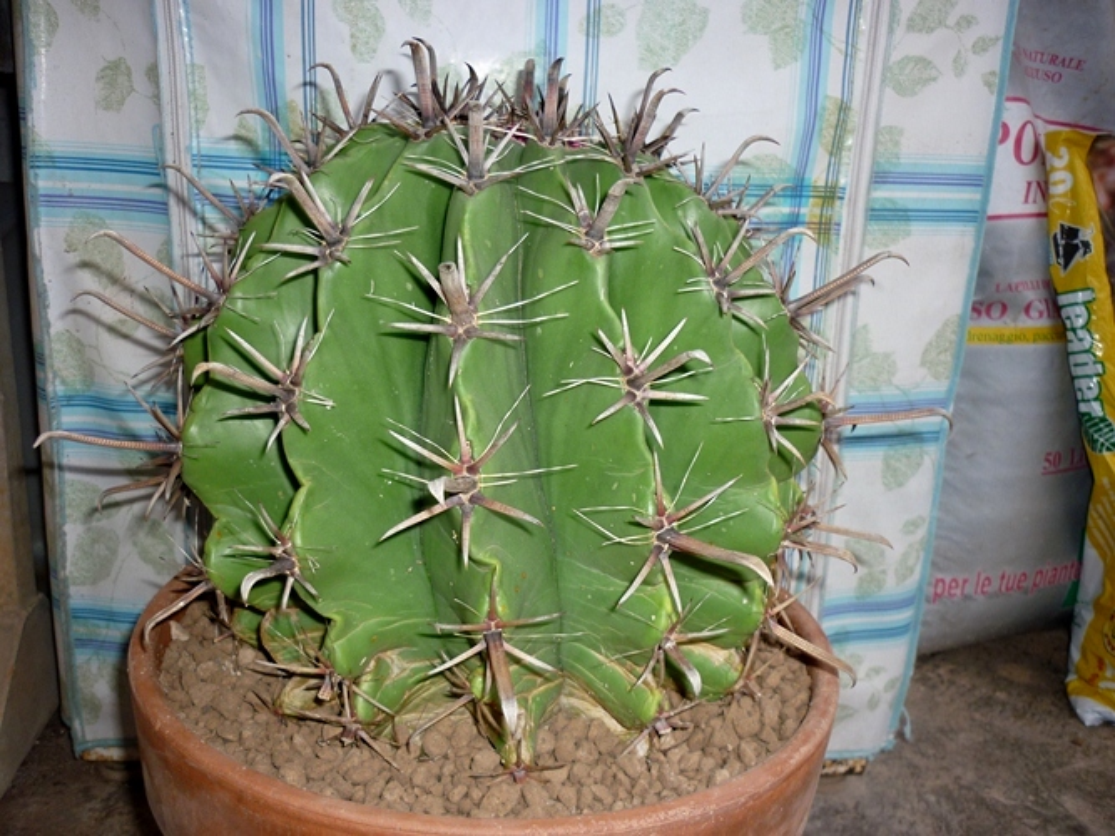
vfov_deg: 42.9
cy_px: 418
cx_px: 558
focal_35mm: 33
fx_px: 1063
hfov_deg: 55.4
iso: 100
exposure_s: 1/30
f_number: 2.8
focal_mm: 5.5
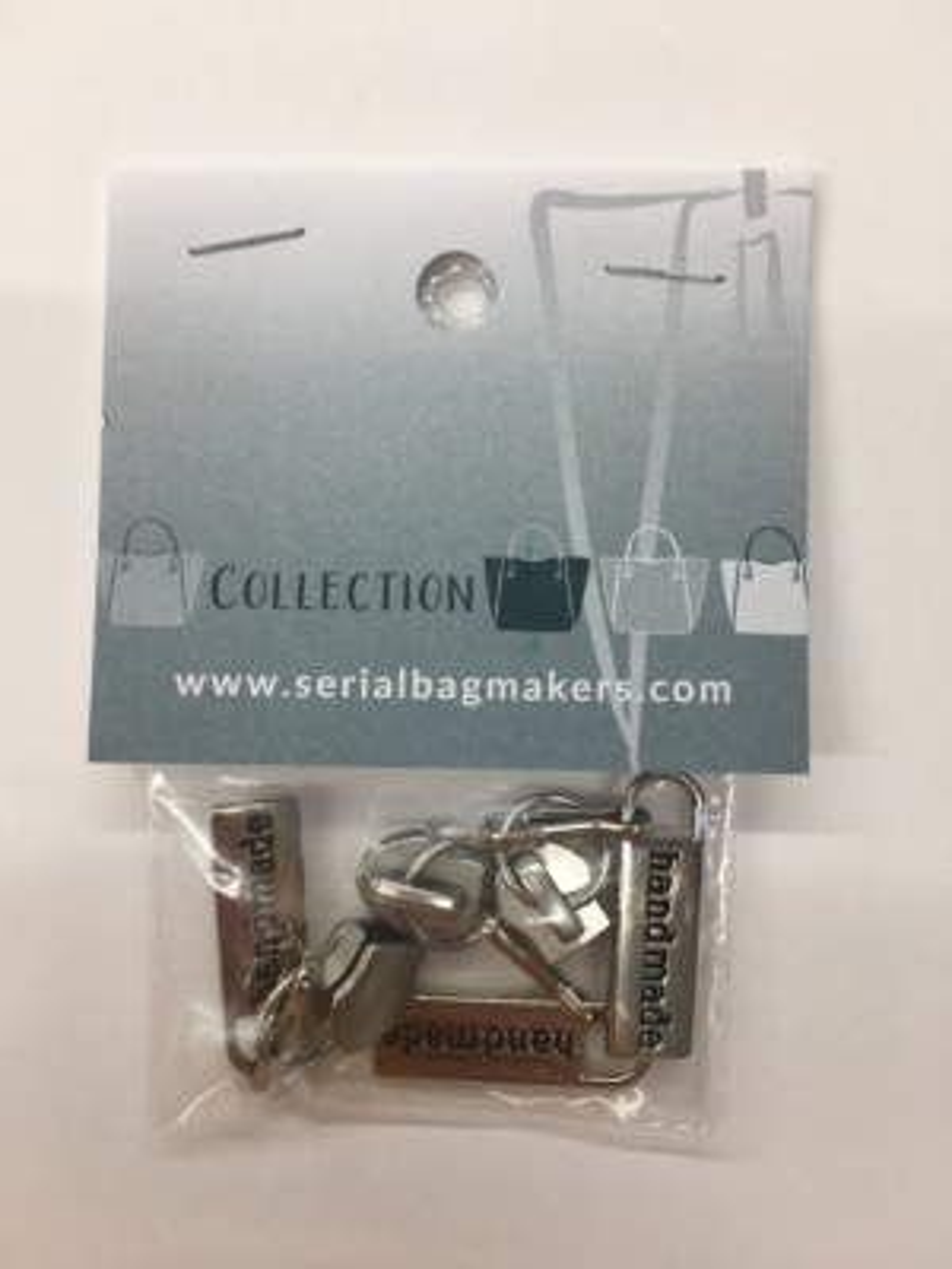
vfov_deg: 61.7
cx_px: 476
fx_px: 1063
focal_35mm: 29
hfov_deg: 48.2
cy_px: 634
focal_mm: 4.15
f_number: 2.2
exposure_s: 1/50
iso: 25
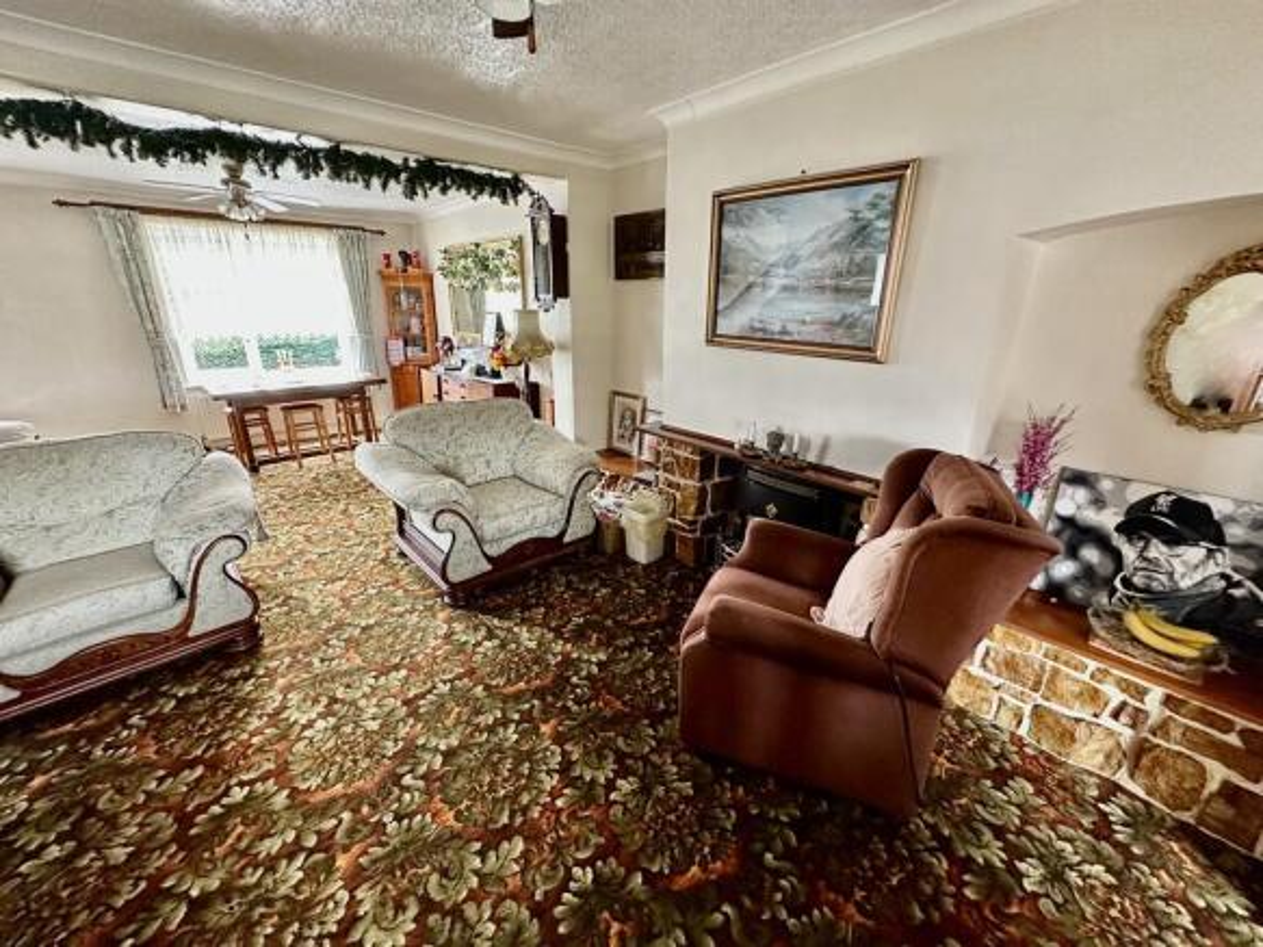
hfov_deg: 102.1
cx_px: 632
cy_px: 474
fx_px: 511
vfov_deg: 85.7
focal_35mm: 14
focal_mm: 2.22
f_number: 2.2
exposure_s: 1/60
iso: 640
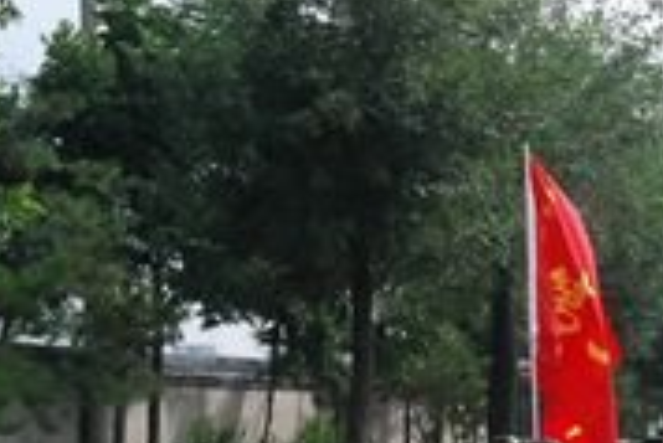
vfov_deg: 8.5
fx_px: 2949
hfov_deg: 12.7
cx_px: 641
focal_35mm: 160
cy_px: 553
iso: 1600
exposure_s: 1/500
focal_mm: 38
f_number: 11
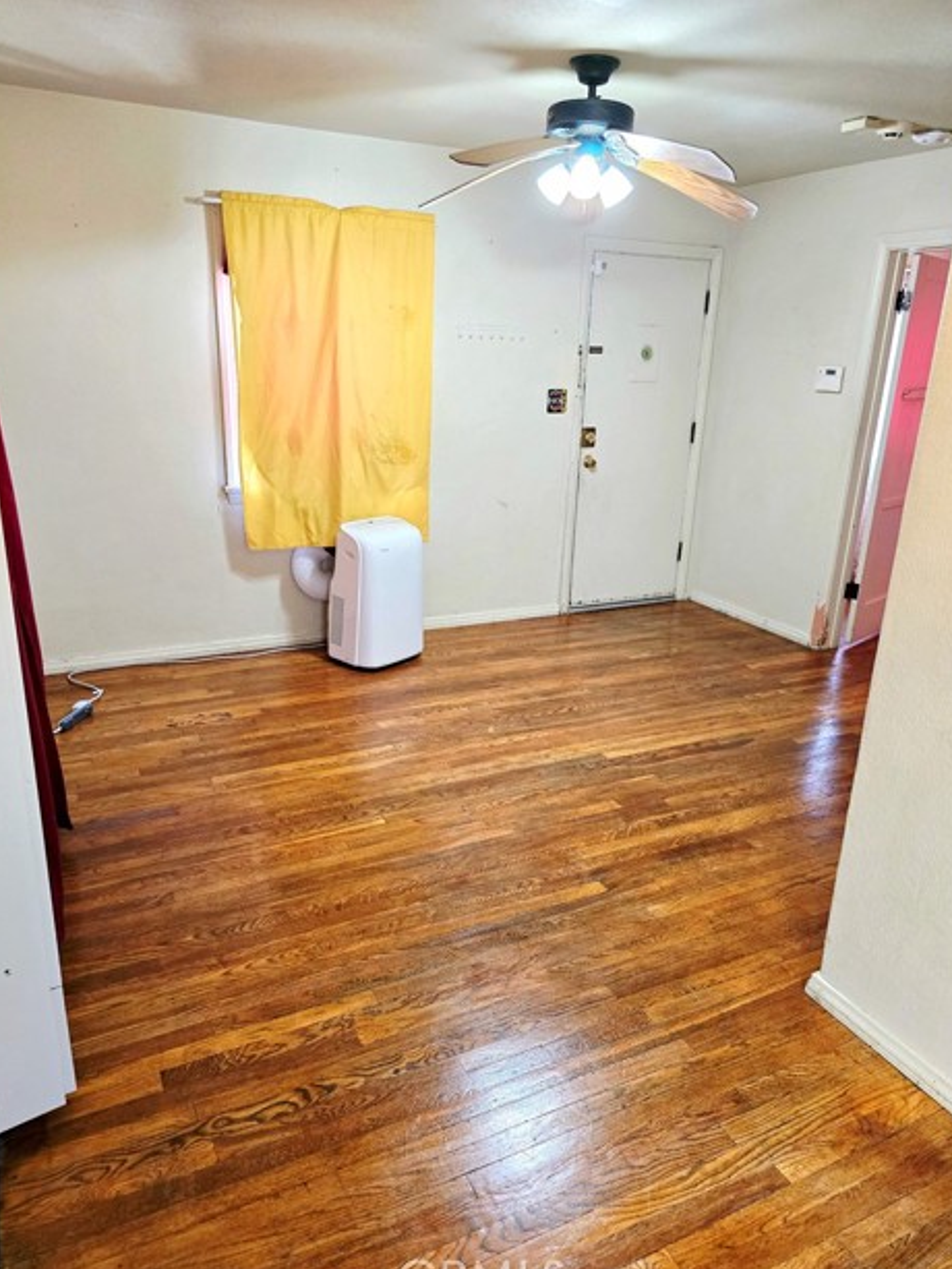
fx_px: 880
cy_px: 646
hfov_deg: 56.8
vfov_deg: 71.6
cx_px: 472
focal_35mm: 24
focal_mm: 6.3
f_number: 1.7
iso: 640
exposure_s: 1/120
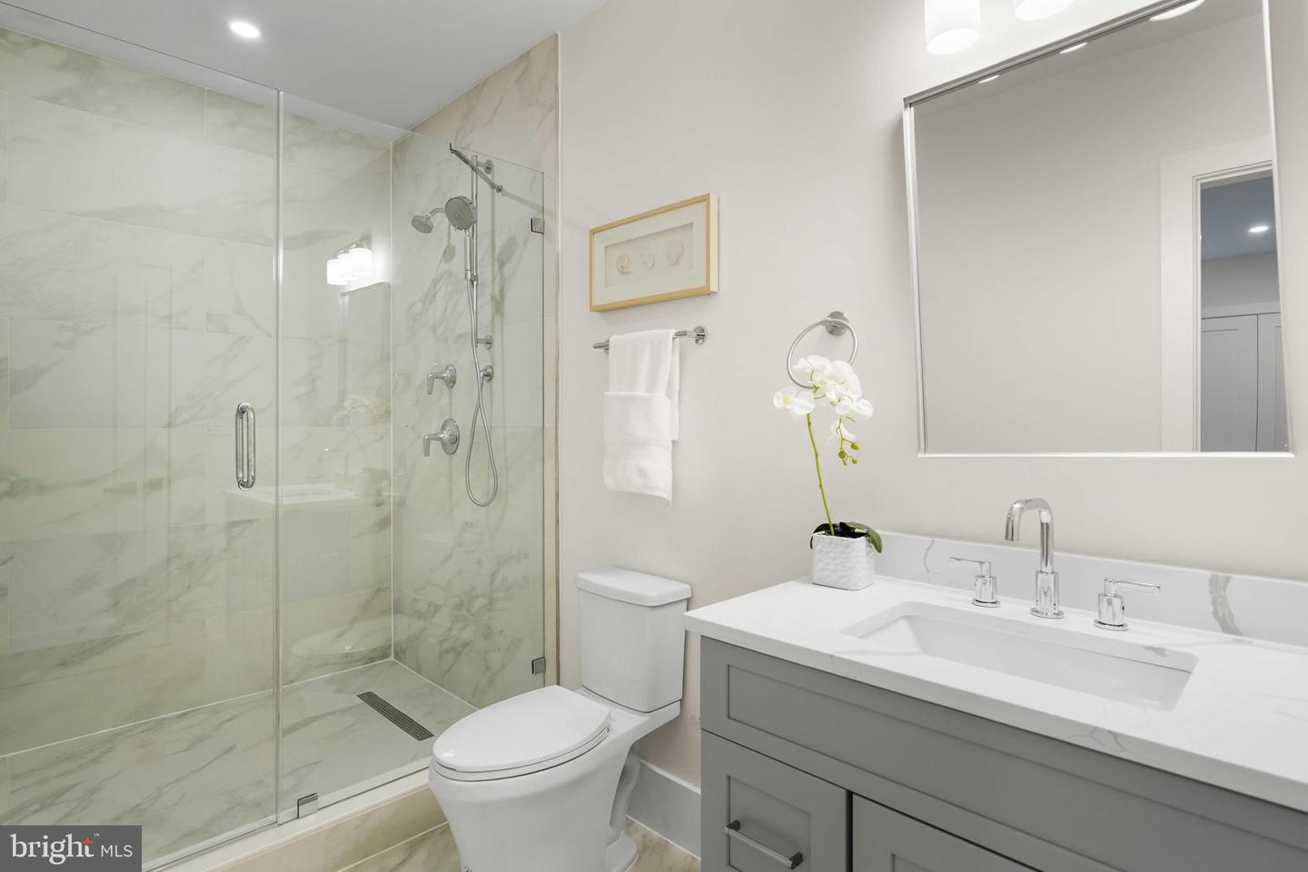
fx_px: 672
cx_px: 654
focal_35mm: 18
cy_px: 436
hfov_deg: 88.4
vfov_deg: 65.9
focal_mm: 18.5
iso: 400
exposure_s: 1/30
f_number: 4
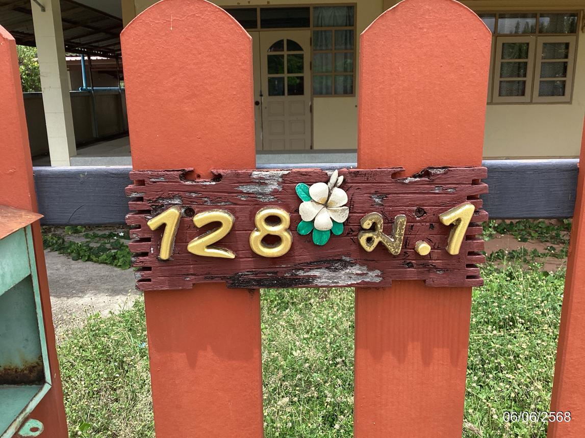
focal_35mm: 31
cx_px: 292
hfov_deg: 58.4
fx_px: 524
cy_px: 219
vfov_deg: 45.4
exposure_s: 1/401
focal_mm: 3.3
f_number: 2.4
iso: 25
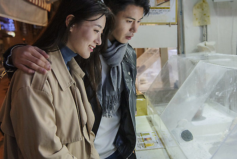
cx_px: 118
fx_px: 263
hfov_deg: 48.4
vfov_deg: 33.4
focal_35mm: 40
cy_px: 80
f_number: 4.5
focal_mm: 40
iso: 1600
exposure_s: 1/320
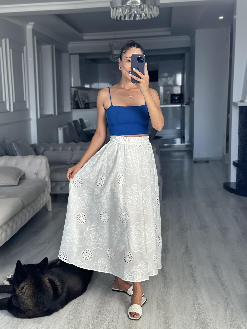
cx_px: 124
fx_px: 457
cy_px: 164
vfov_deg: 39.7
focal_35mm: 48
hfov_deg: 30.3
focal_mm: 6.86
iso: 80
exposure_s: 1/183
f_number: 1.78
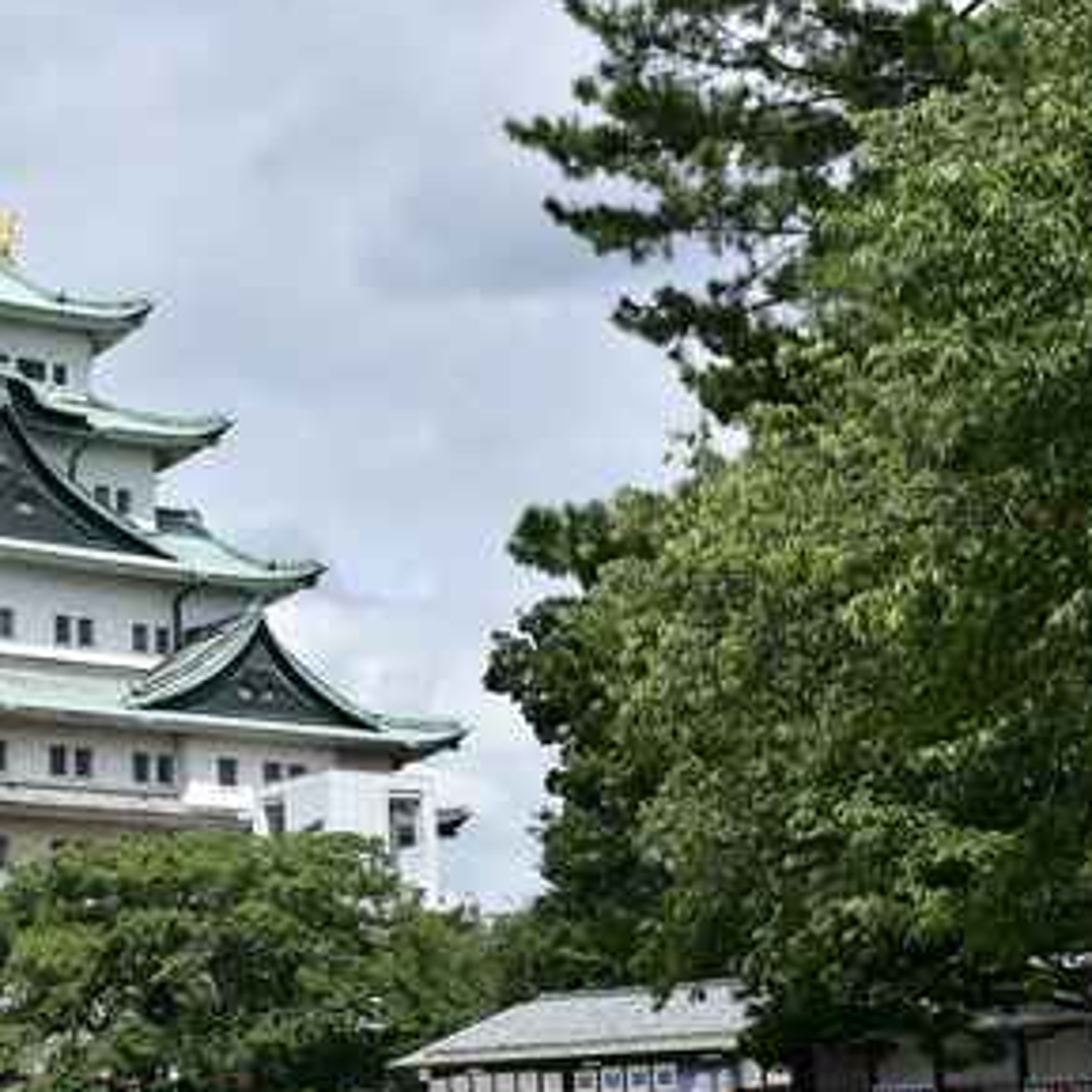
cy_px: 640
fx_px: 2391
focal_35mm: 67
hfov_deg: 25.1
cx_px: 162
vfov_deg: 25.7
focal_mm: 20
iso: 100
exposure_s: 1/800
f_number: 5
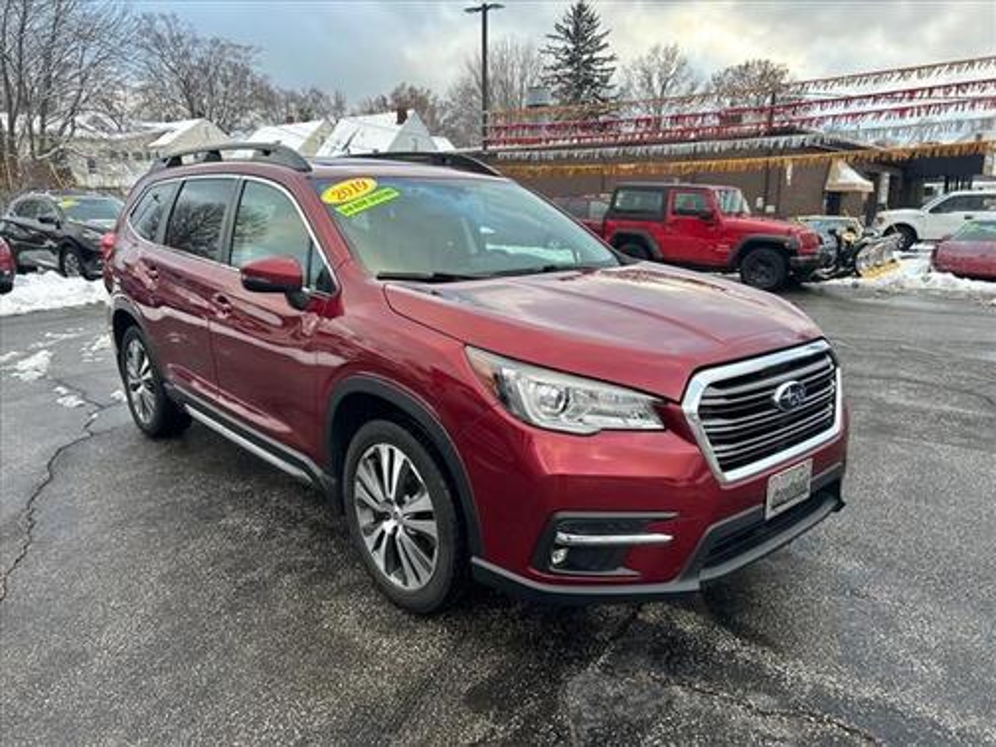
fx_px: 748
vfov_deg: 53.1
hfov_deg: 67.3
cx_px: 498
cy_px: 374
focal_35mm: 26
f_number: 1.5
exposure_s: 1/147
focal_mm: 5.7
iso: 32
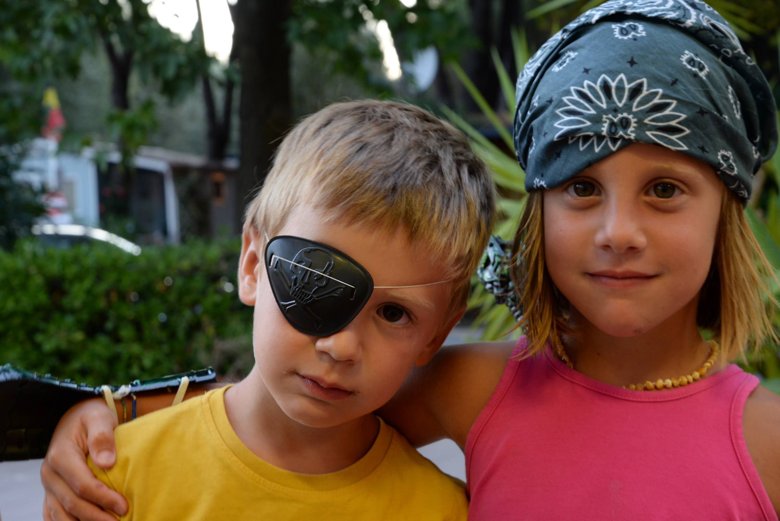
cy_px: 260
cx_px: 390
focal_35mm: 65
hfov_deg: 30.9
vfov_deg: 20.9
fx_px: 1409
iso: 1000
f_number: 8
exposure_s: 1/4
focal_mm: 65
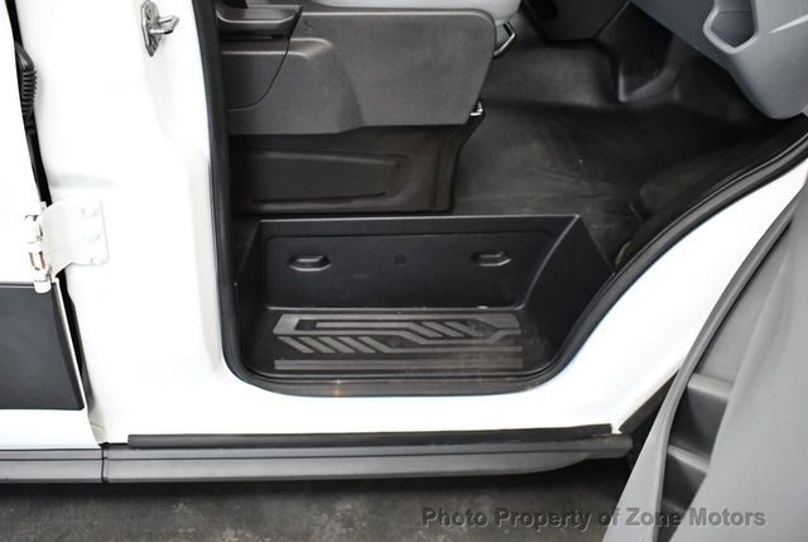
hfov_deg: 53.1
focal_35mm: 36
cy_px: 271
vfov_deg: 37.0
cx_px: 404
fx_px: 809
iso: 3200
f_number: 3.5
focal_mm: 18
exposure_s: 1/125
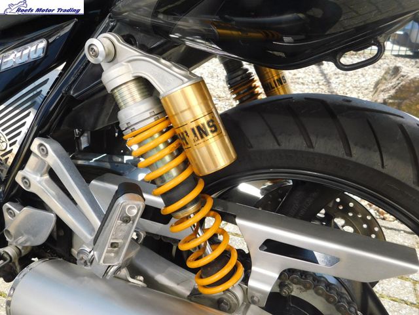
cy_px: 158
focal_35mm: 28
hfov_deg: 63.4
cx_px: 210
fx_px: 339
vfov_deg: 49.7
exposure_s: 1/400
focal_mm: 4.9
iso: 125
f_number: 3.2
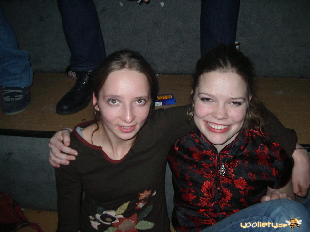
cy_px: 116
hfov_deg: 49.0
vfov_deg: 37.7
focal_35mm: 38
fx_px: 340
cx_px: 155
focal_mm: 5.8
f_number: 2.6
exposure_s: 1/60
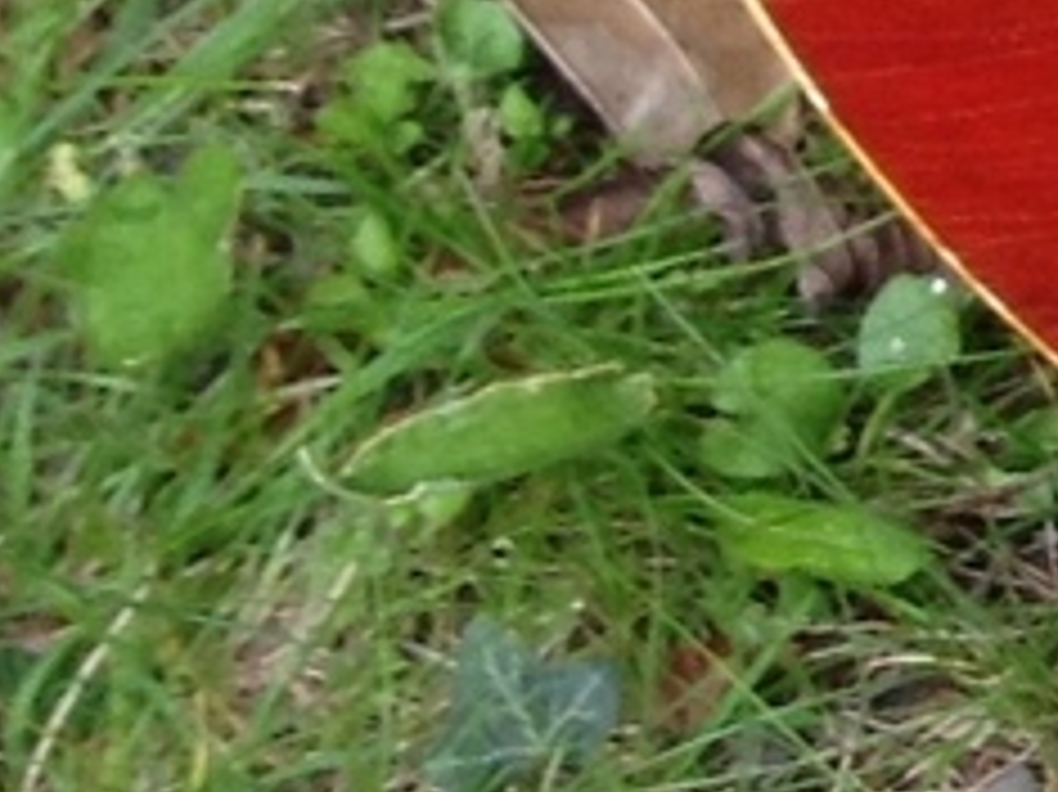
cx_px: 3111
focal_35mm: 238
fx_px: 7270
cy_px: -803
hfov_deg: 7.4
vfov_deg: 6.1
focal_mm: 4.28
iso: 50
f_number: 2.4
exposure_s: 1/20
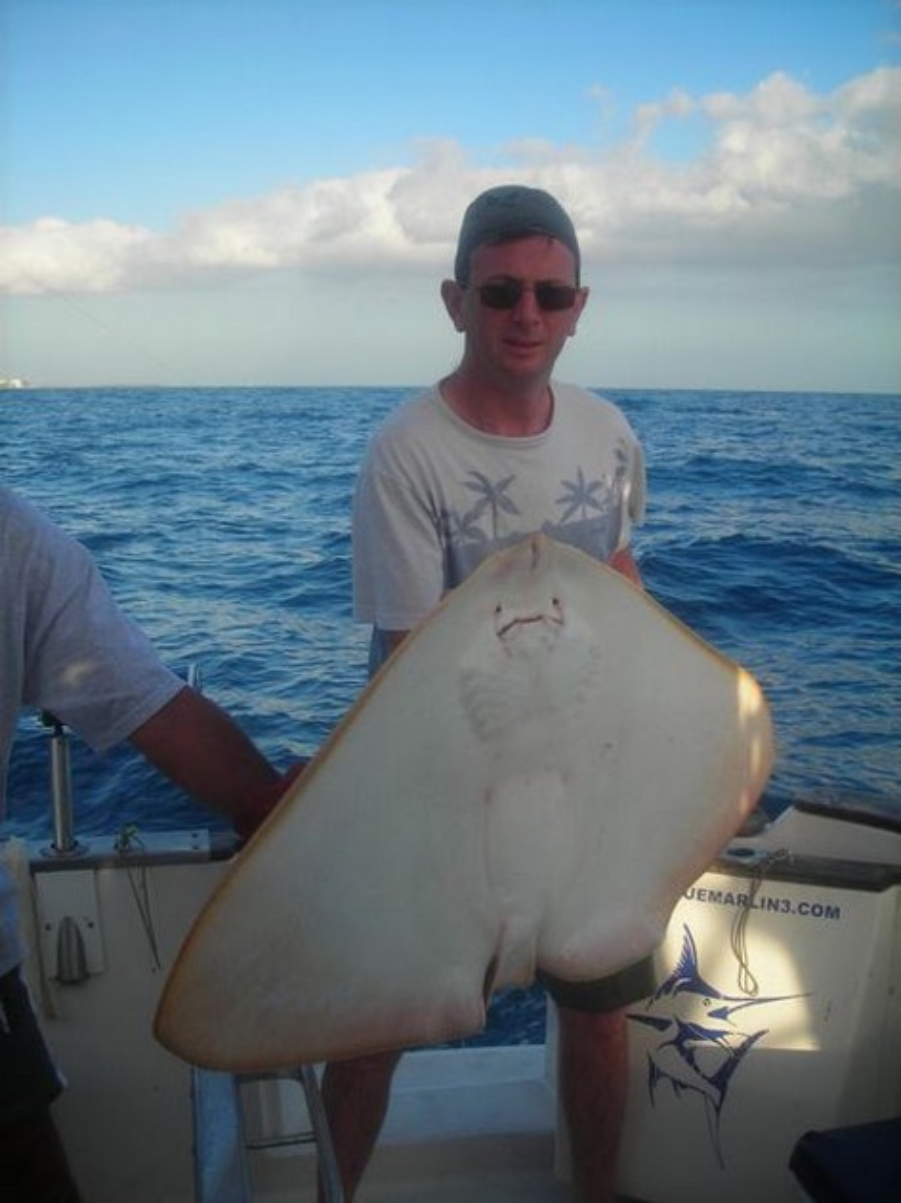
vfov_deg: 49.0
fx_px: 1320
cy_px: 602
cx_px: 450
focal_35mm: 38
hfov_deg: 37.7
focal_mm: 6.3
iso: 50
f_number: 3.2
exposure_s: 1/356
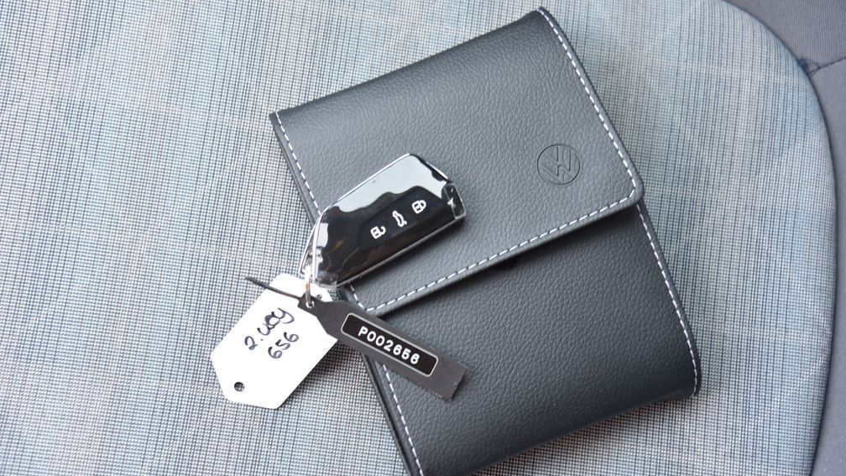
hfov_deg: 42.1
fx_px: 1099
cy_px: 245
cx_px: 423
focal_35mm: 49
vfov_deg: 24.4
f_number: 4
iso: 500
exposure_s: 1/40
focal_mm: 46
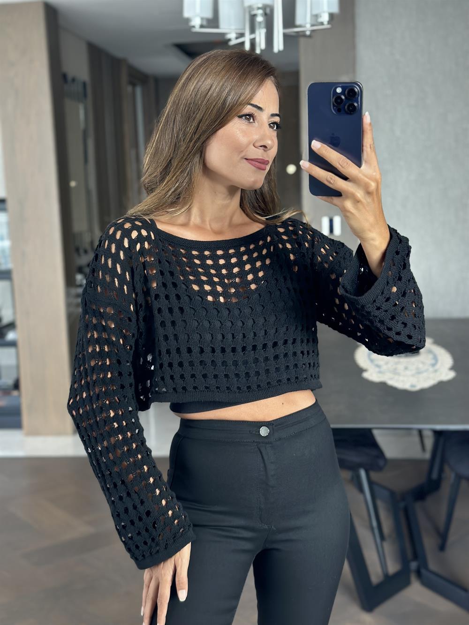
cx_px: 234
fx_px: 867
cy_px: 312
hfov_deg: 30.3
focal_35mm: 48
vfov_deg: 39.7
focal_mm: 6.86
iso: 125
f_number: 1.78
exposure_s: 1/112
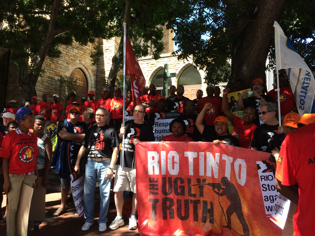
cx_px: 158
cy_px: 118
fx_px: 273
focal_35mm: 30
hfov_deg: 60.0
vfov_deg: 46.8
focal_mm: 4.12
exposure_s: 1/287
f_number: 2.2
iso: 32
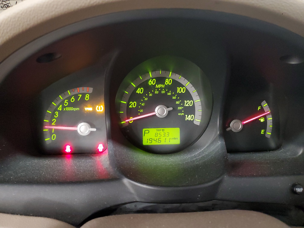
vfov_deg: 53.1
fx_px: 228
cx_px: 152
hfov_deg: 67.3
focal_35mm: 26
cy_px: 114
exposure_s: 1/15
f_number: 1.5
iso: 348
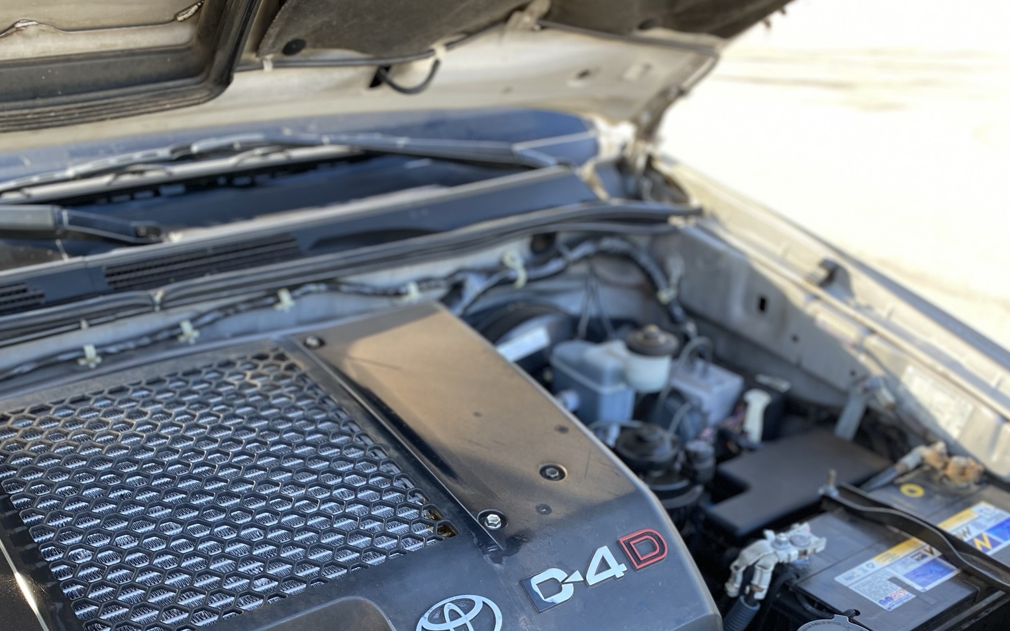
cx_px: 505
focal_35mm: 37
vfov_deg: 32.6
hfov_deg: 52.8
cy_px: 577
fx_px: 1018
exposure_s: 1/122
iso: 50
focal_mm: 4.25
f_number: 1.8
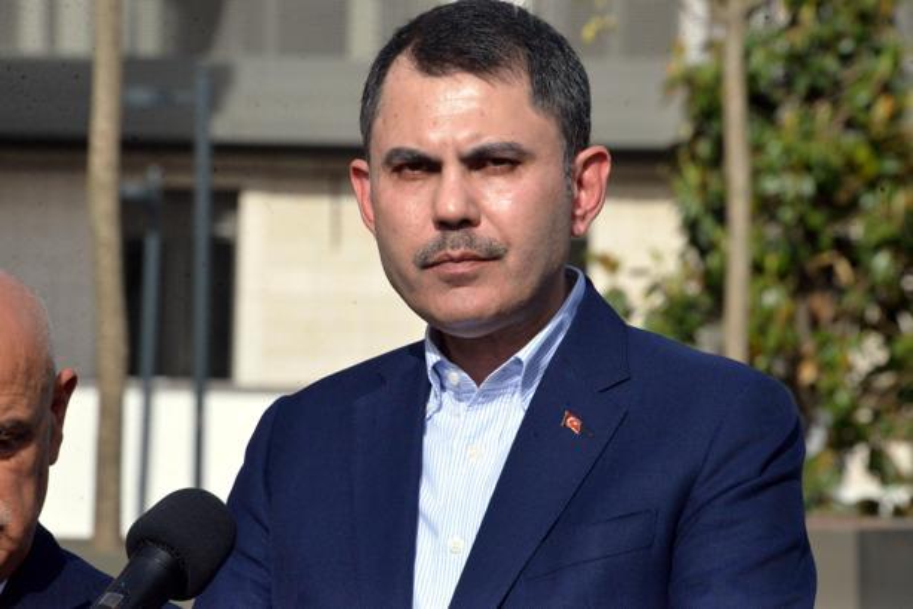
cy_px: 304
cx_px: 456
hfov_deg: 8.2
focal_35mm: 250
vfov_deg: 5.5
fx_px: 6343
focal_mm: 250
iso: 5000
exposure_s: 1/4000
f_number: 16
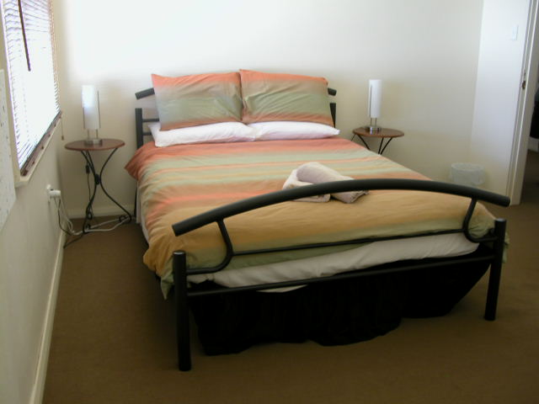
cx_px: 270
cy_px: 202
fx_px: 545
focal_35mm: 35
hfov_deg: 52.6
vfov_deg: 40.7
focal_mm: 8.9
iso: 100
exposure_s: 1/7.3
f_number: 2.8
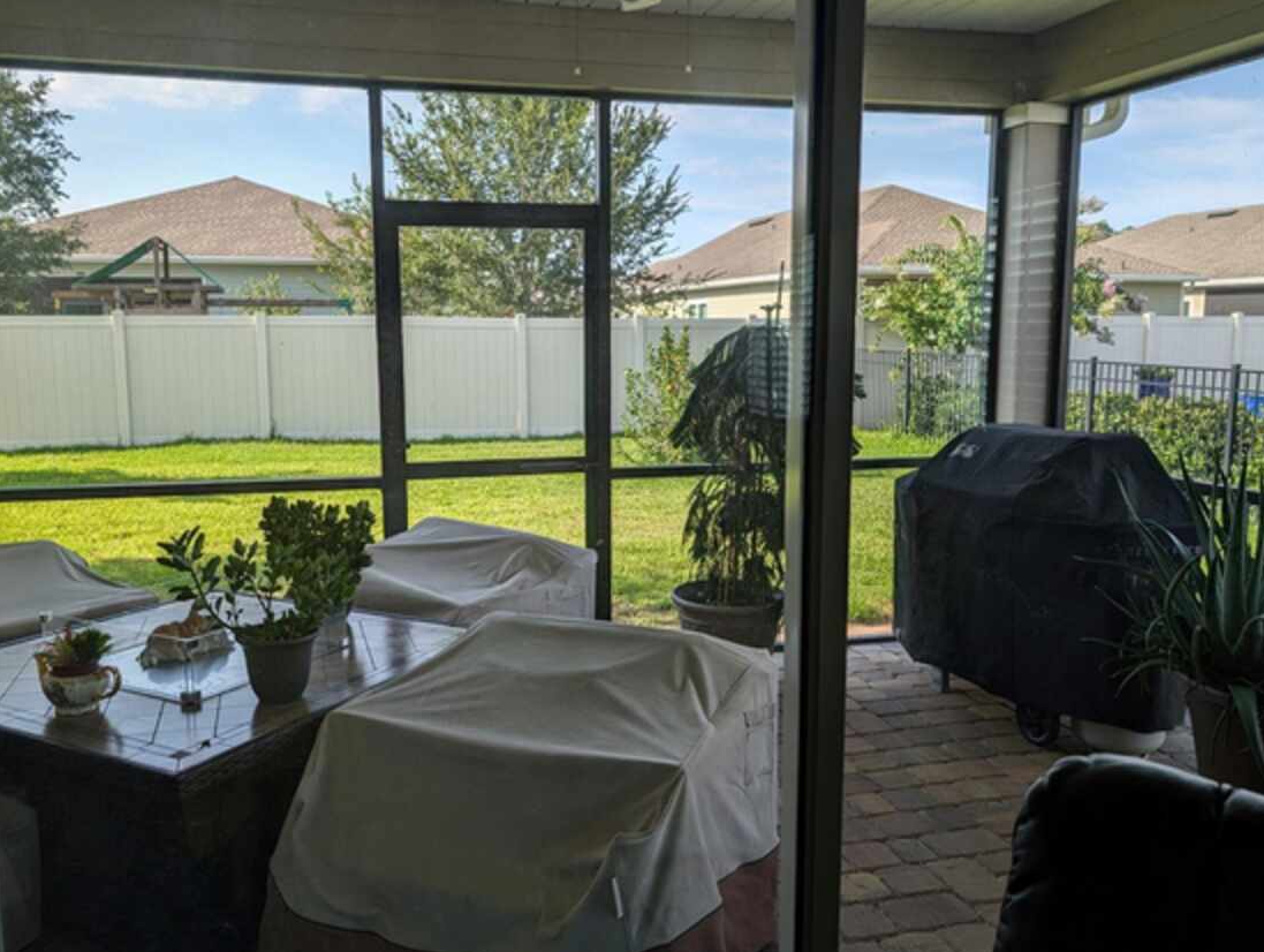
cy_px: 454
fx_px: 1024
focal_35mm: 28
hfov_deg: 63.3
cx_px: 588
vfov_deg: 49.8
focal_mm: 6.9
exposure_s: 1/257
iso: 22
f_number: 1.68
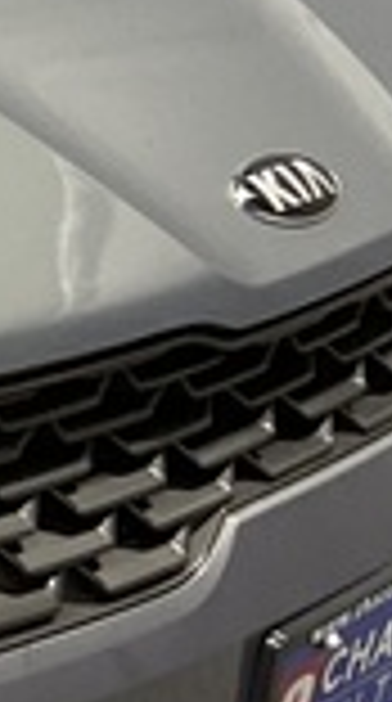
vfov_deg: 11.0
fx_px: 3627
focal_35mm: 195
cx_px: -1289
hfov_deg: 5.3
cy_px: 184
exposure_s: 1/50
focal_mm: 3
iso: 50
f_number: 1.8
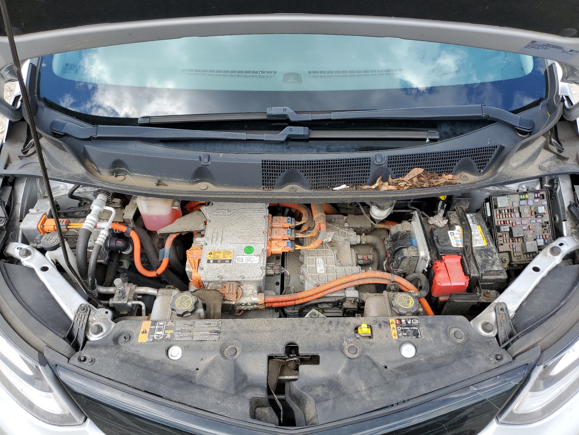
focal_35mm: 26
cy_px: 218
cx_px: 290
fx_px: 435
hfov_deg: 67.3
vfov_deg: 53.1
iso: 50
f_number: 1.5
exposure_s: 1/714
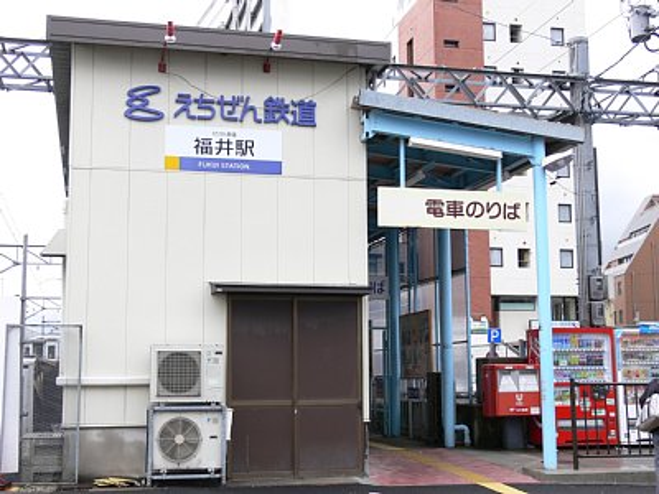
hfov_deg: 38.2
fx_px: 952
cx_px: 330
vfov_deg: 29.1
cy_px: 247
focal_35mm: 50
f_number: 4
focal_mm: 10.6
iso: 80
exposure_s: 1/100
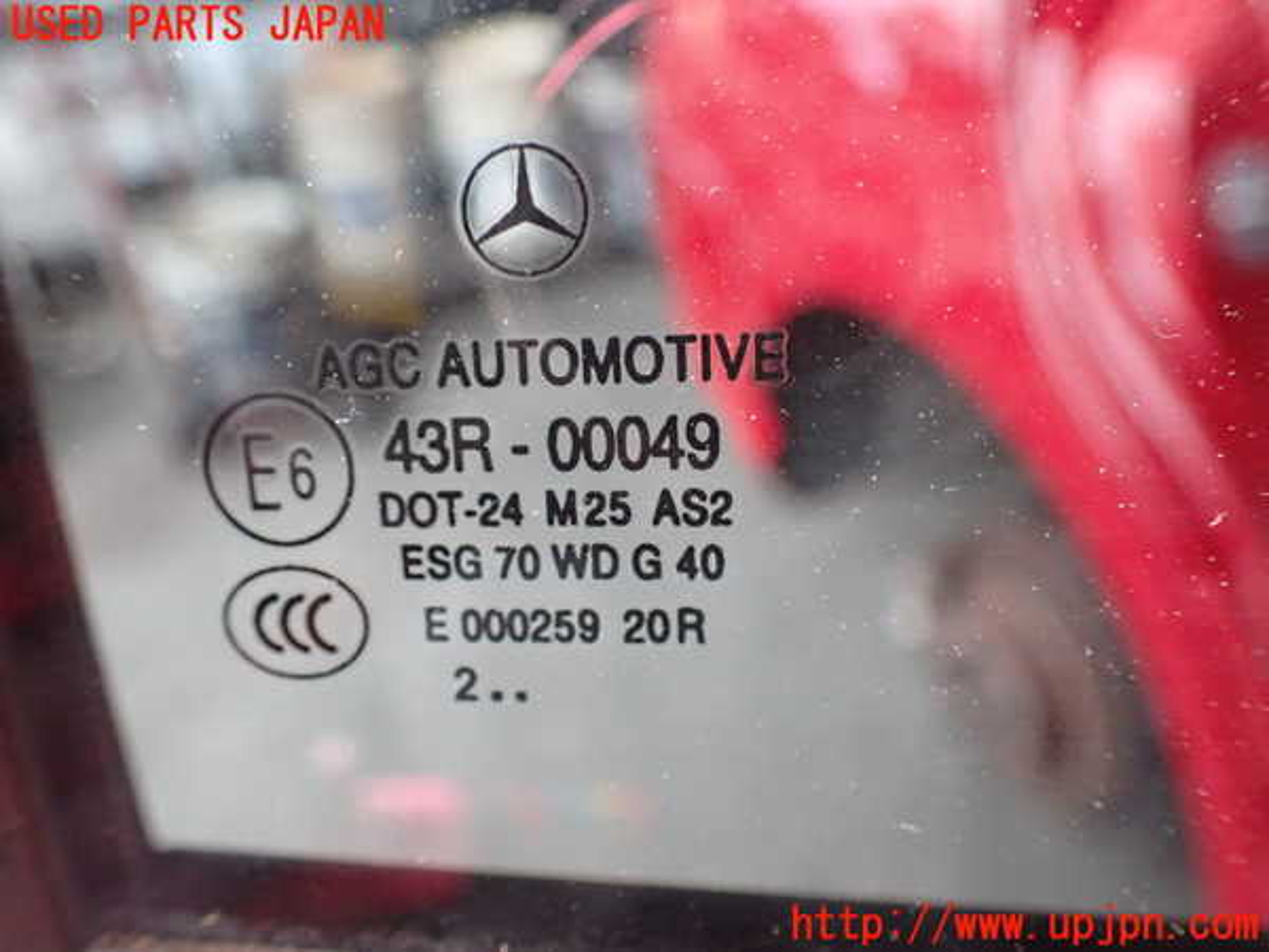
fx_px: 1100
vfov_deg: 46.8
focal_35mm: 30
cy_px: 476
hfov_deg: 60.0
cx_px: 634
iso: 800
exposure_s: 1/80
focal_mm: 5.4
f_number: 2.3
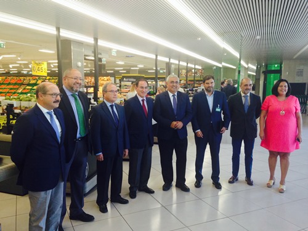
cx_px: 154
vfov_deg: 42.9
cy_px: 116
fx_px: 294
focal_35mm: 33
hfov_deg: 55.4
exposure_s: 1/120
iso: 80
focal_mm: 4.12
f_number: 2.4
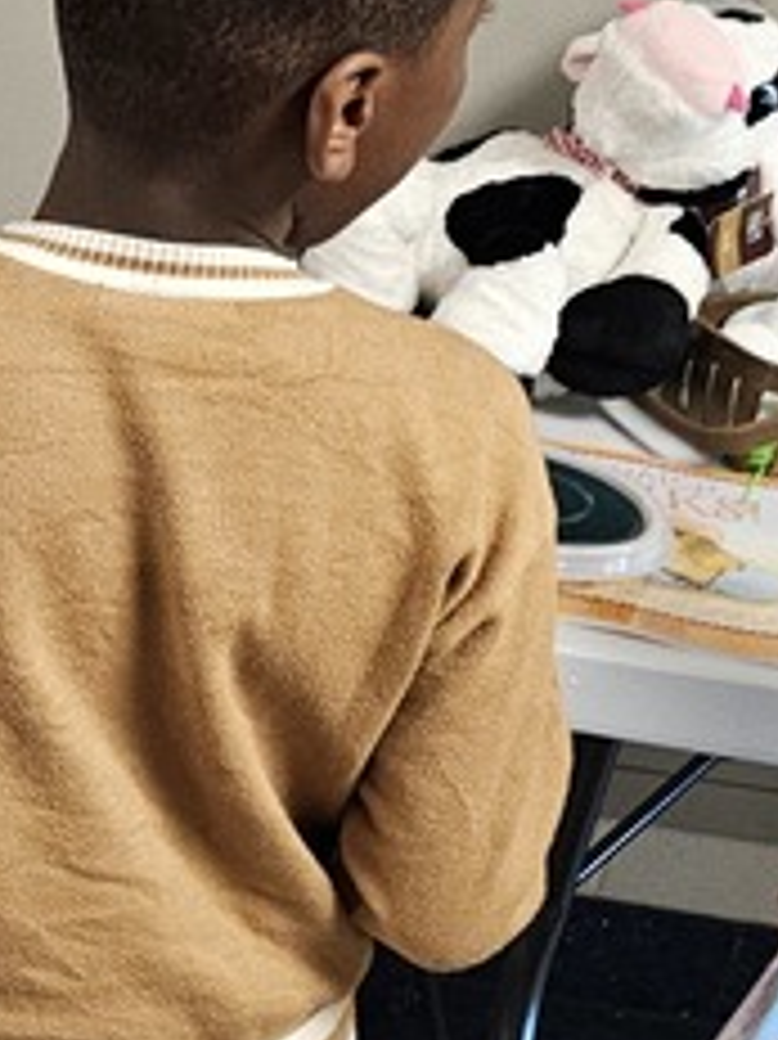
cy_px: 477
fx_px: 3059
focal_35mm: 102
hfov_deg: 12.4
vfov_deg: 19.3
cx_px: -895
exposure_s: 1/60
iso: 500
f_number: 1.7
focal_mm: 6.3
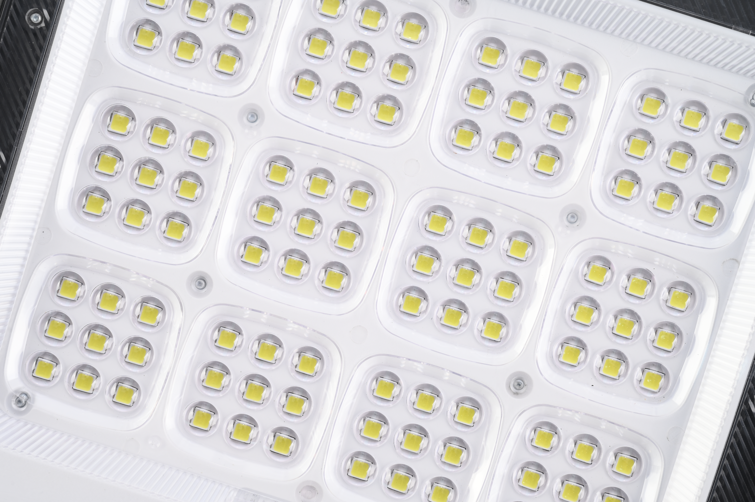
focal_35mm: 70
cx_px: 378
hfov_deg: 28.9
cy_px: 251
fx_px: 1467
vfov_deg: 19.4
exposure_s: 1/125
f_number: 13
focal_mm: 70
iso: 100
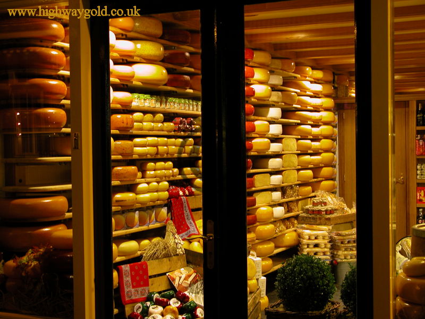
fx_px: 700
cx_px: 212
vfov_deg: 25.7
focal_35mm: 57
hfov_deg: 33.8
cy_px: 160
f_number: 3.1
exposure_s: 1/4.3
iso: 190
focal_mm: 14.7
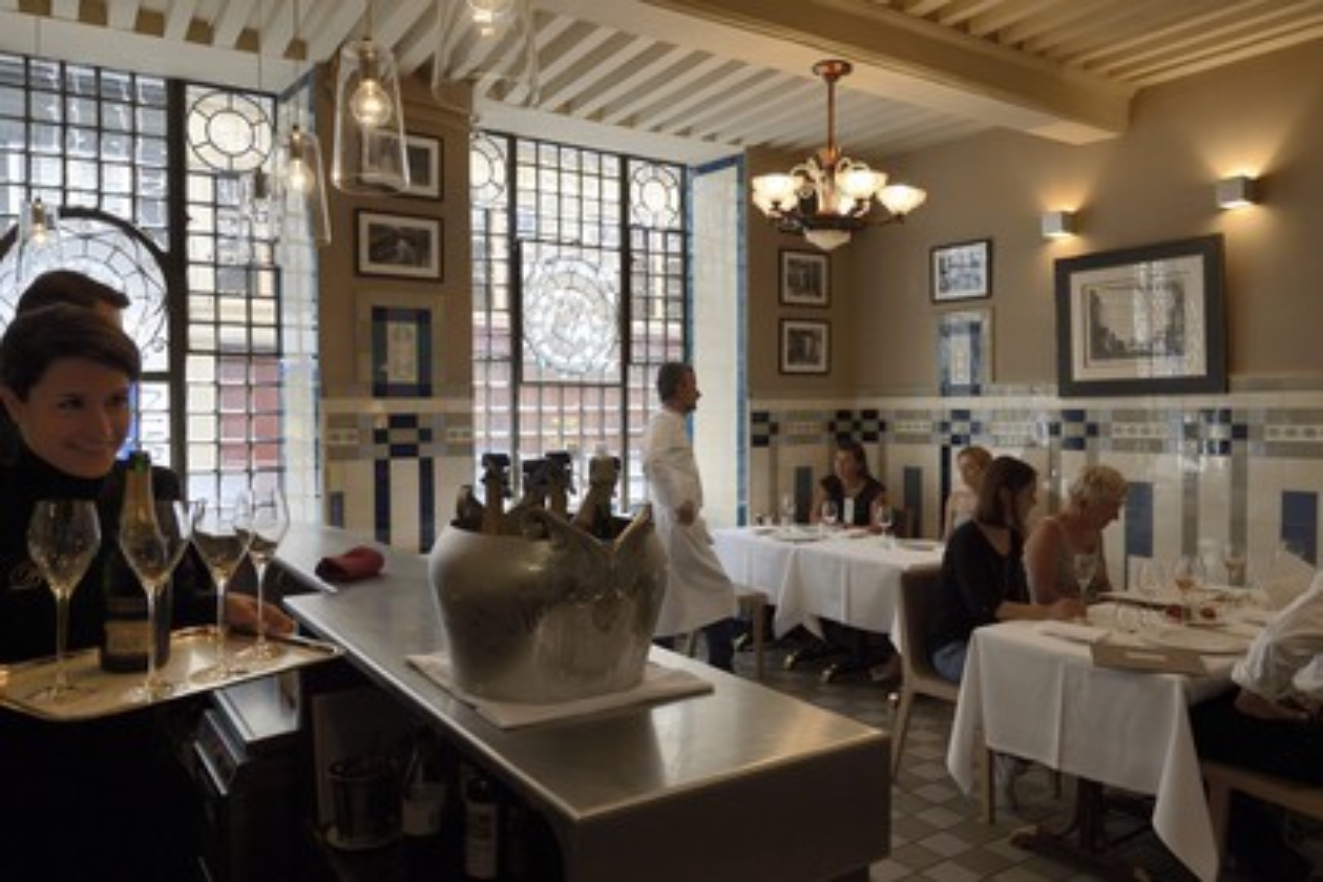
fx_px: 882
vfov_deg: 53.1
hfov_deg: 73.7
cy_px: 441
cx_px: 662
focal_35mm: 24
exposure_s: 1/100
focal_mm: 24
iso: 800
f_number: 7.1
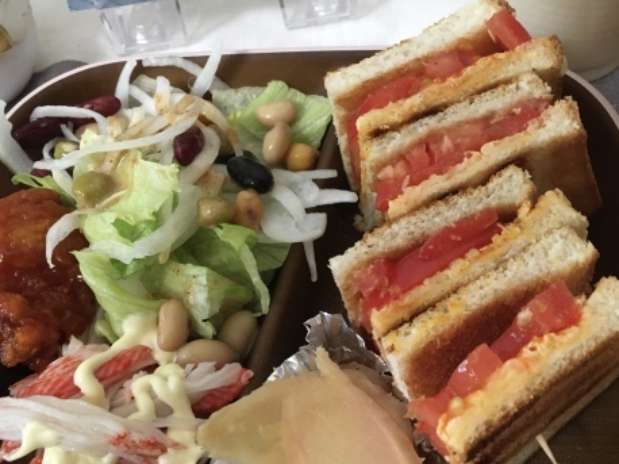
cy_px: 261
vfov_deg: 37.6
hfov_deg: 49.0
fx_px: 679
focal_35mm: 38
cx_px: 328
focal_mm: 4.15
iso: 200
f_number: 2.2
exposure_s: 1/30
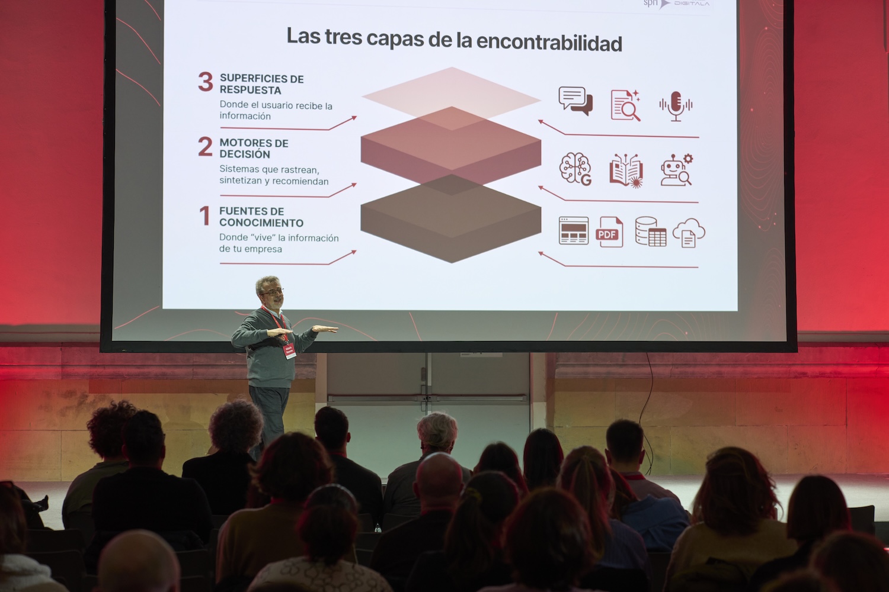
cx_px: 444
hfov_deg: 23.9
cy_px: 296
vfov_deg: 16.1
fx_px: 2099
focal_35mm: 85
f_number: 5
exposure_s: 1/60
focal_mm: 85
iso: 1000
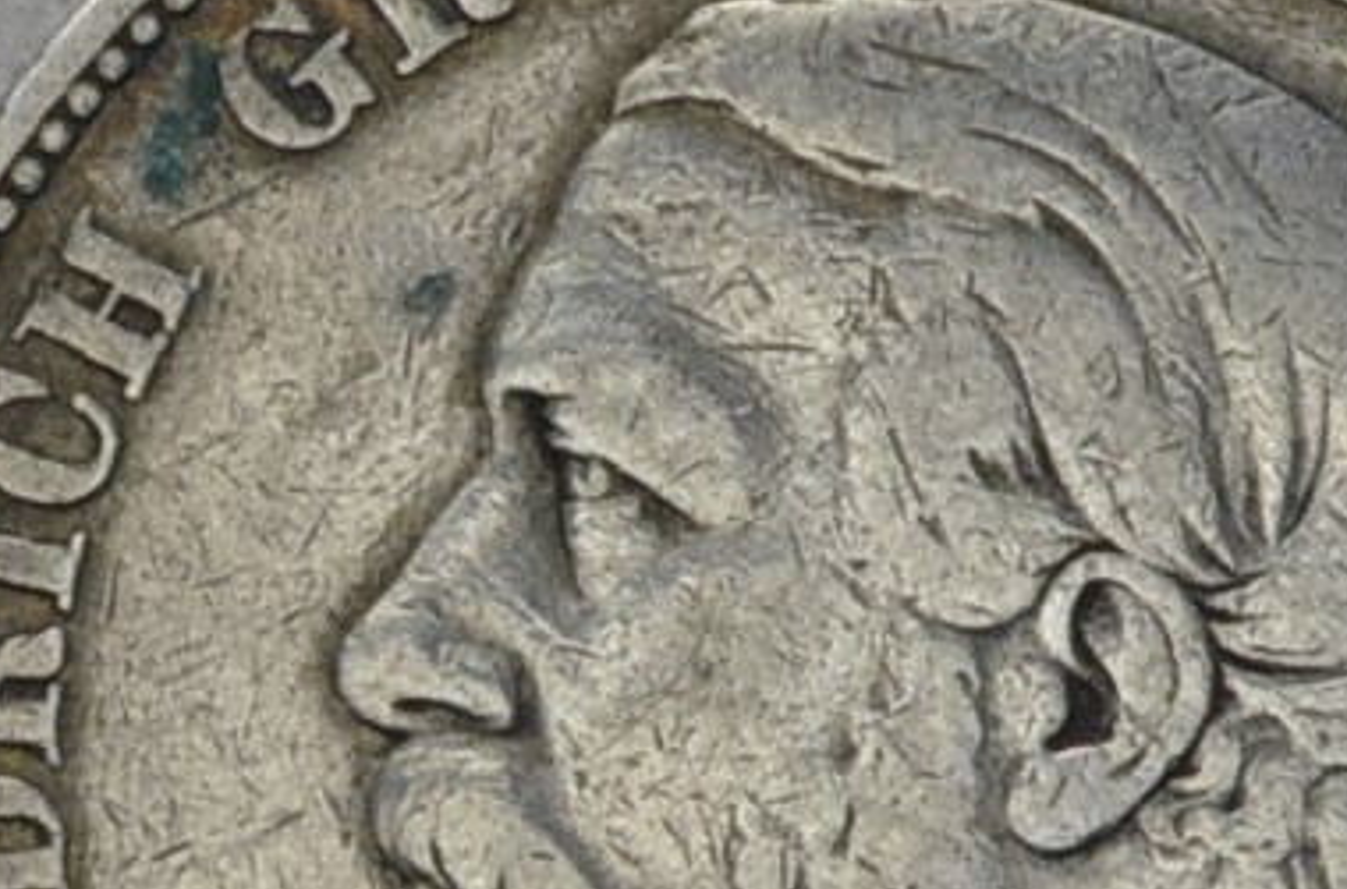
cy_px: 1852
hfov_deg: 6.2
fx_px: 12349
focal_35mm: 331
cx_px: -330
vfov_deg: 4.1
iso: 400
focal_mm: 34
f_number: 14
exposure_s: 1/250
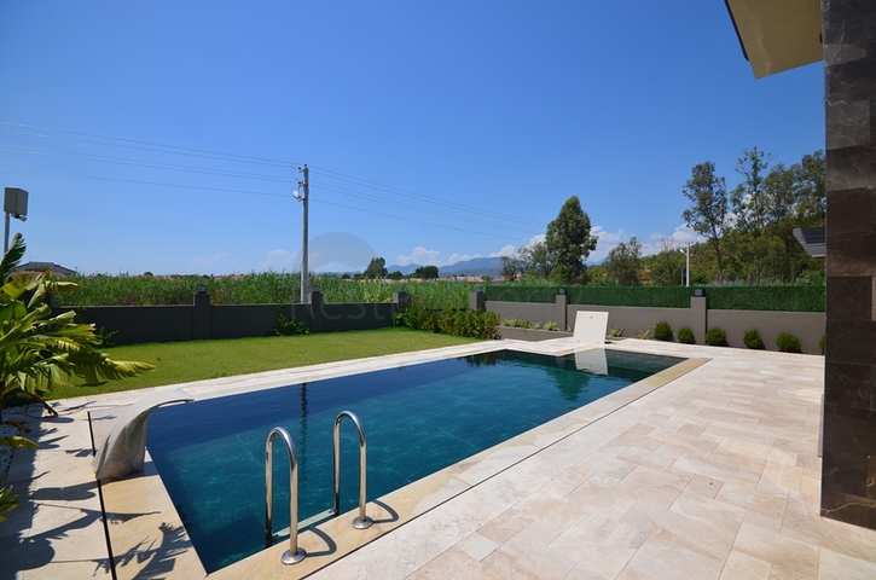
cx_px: 438
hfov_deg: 100.5
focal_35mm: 15
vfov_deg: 77.1
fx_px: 364
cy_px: 290
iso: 200
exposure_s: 1/500
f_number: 11
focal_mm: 10
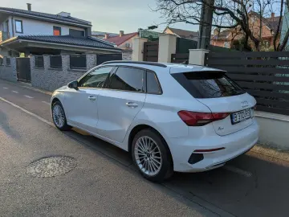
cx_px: 144
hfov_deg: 71.6
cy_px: 108
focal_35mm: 24
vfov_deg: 56.8
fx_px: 200
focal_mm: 6.9
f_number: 1.68
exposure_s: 1/4405
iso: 19
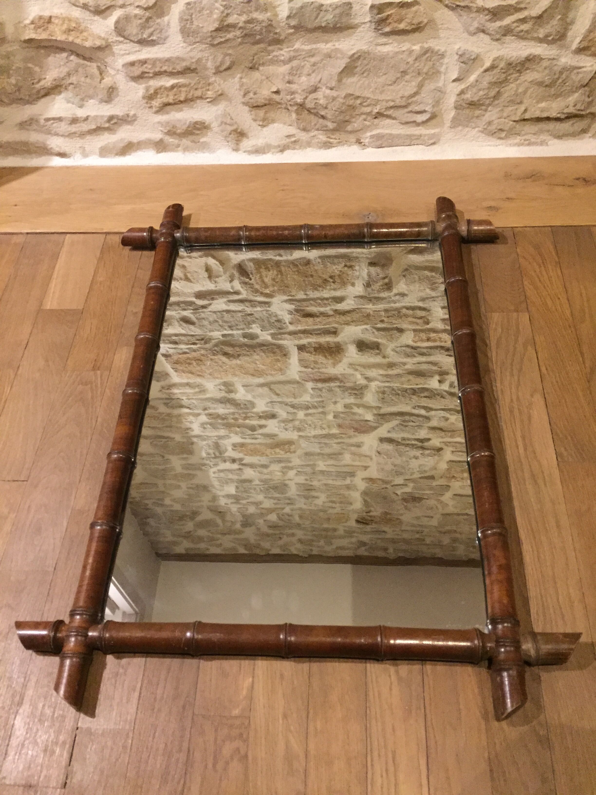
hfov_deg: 48.2
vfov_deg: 61.7
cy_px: 398
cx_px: 298
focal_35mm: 29
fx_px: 666
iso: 400
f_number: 2.2
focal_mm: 4.15
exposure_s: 1/17
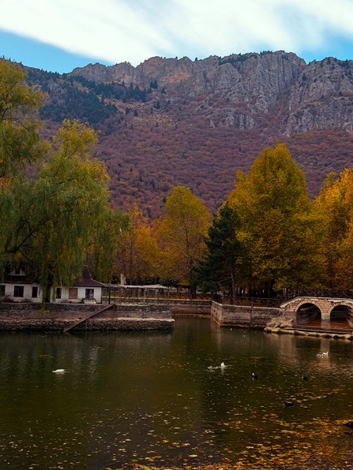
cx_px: 187
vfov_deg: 40.4
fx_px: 639
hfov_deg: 30.9
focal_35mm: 47
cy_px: 235
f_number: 1.6
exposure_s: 1/350
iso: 50
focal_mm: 6.57
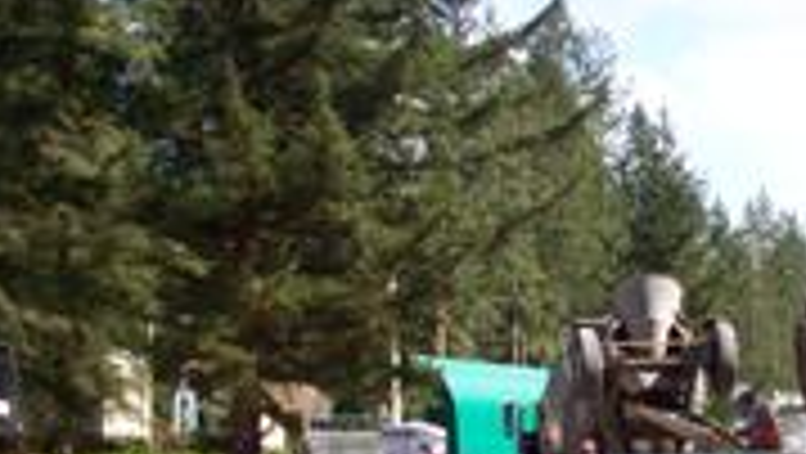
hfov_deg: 19.1
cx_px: 851
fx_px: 2310
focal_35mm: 108
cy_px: 436
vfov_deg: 11.2
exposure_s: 1/706
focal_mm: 6.2
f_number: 2.8
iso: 80
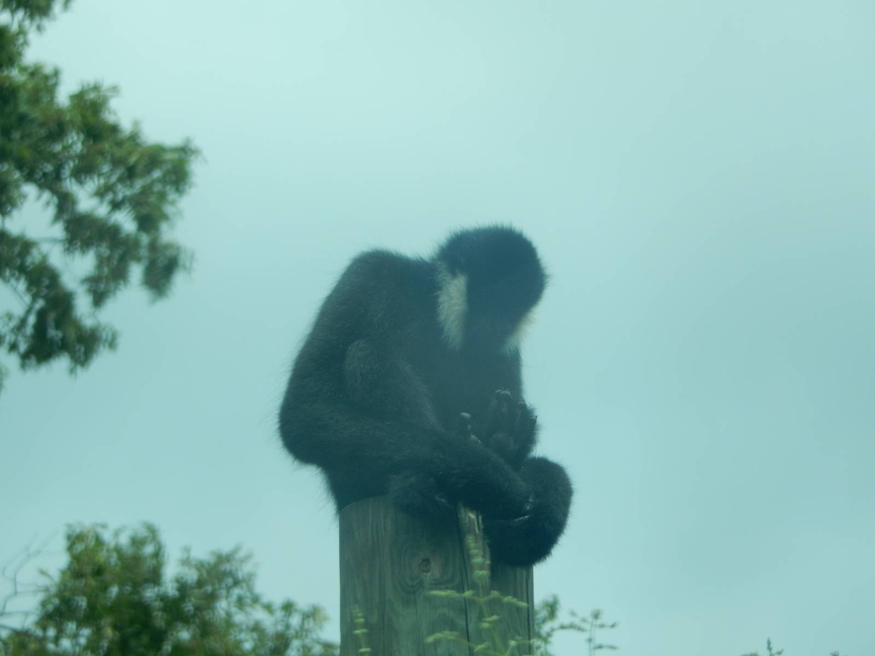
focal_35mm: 514
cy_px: 328
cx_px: 438
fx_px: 12993
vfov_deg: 2.9
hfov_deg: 3.9
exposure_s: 1/400
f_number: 6.3
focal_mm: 92.3
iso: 125
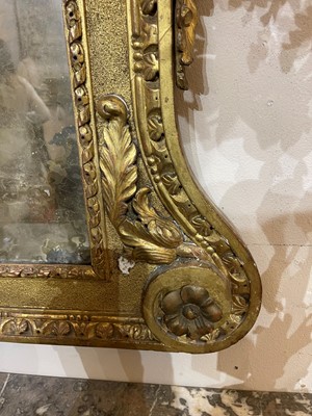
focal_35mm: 25
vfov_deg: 69.4
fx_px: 300
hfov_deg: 54.9
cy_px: 208
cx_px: 156
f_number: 1.6
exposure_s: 1/50
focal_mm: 5.1
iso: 160
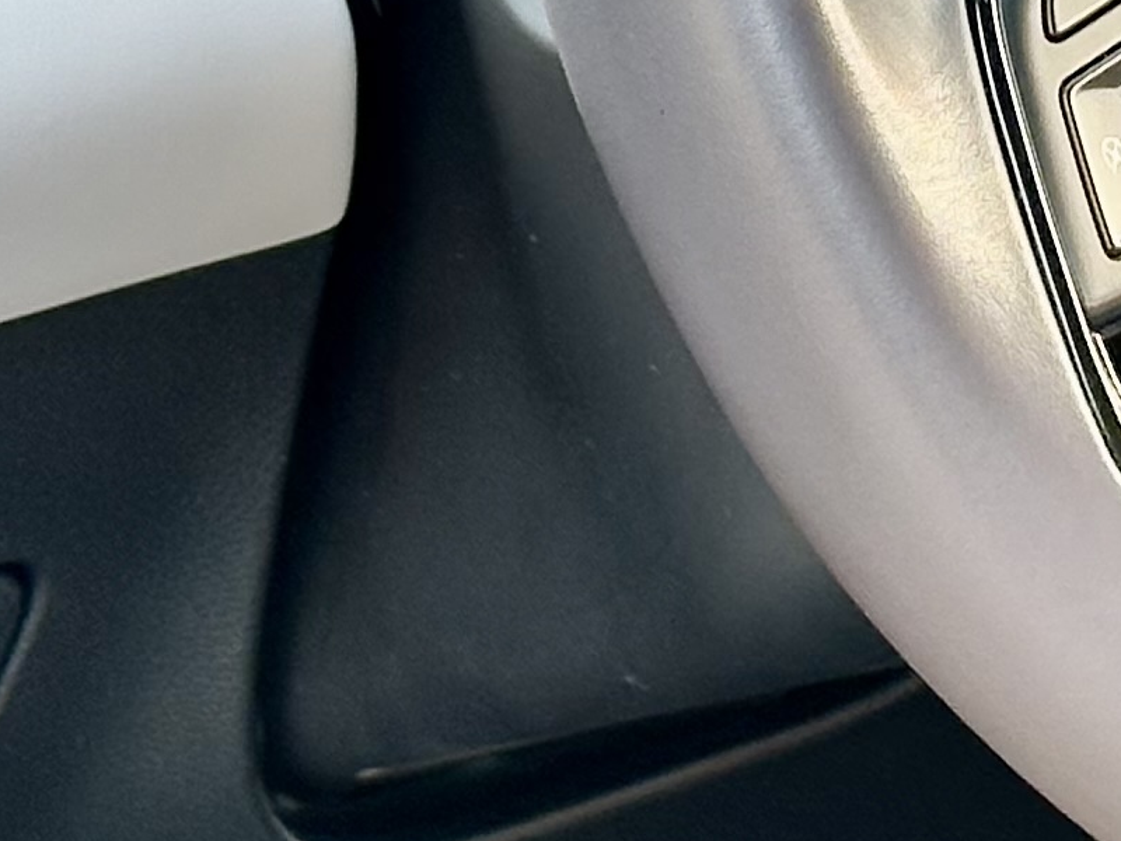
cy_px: -97
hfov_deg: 8.0
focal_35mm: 242
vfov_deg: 6.1
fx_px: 7837
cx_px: 1632
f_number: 1.78
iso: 80
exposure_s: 1/121
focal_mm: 6.86
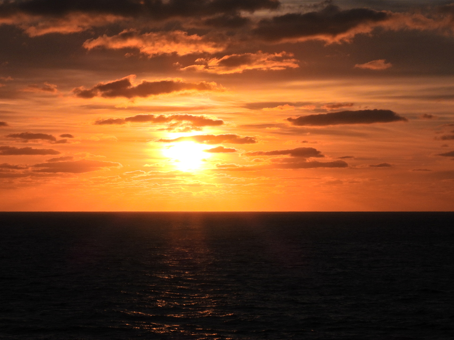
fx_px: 1482
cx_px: 192
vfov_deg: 13.1
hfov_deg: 17.4
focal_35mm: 113
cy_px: 129
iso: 100
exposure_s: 1/2000
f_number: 8
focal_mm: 15.2
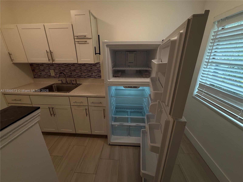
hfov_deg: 102.1
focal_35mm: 14
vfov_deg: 85.7
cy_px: 91
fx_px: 98
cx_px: 122
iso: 125
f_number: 2.2
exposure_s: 1/120
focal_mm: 2.22
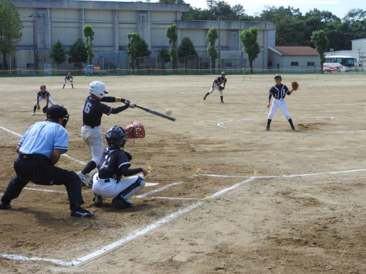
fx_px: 740
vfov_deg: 21.0
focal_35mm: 70
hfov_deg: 27.8
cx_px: 183
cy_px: 137
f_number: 4.5
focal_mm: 12.5
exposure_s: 1/500
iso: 100
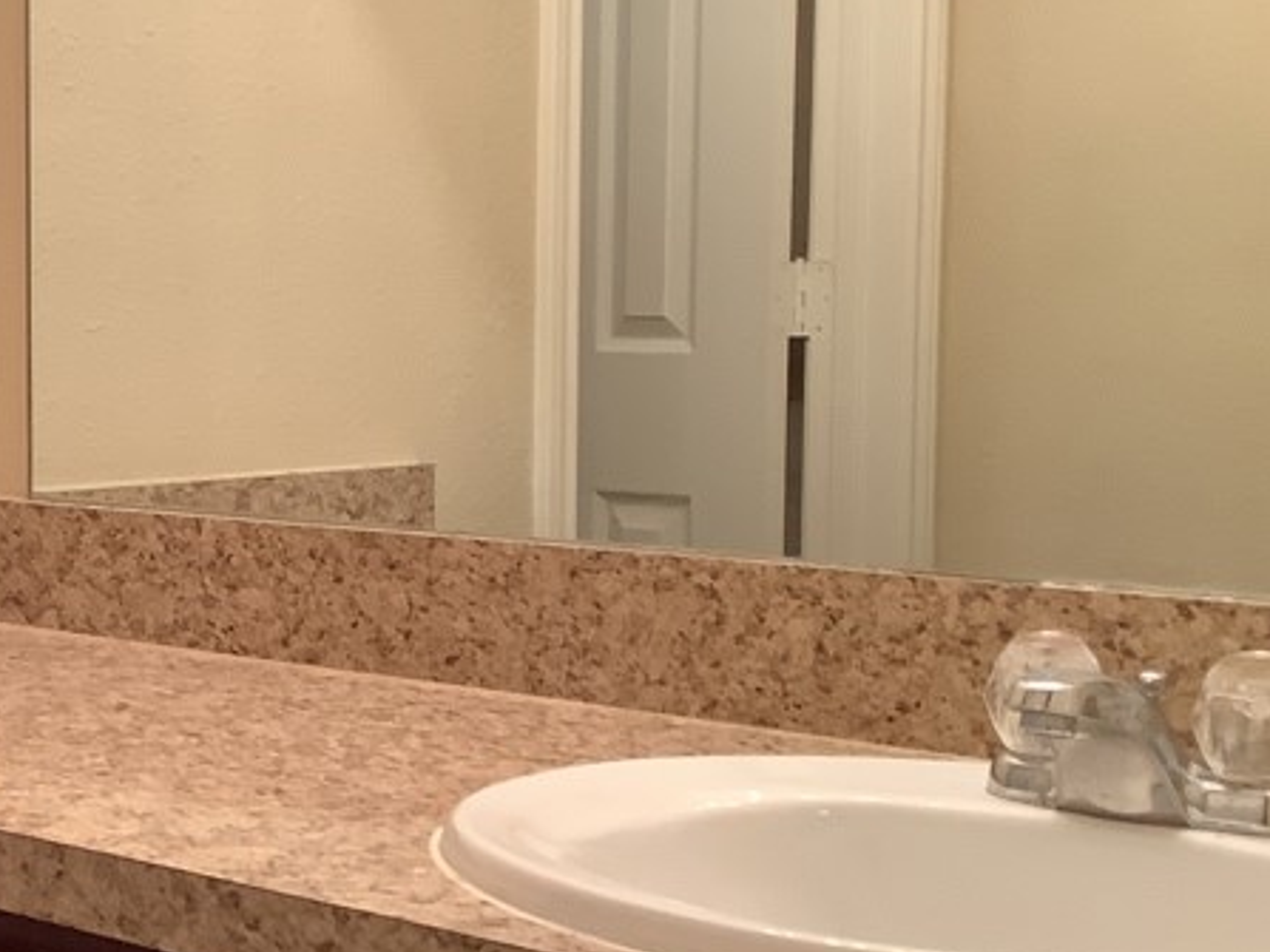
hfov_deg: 26.0
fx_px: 2604
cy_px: 560
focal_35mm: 71
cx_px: 6
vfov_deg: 20.7
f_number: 2.4
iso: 200
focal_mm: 3.3
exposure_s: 1/60
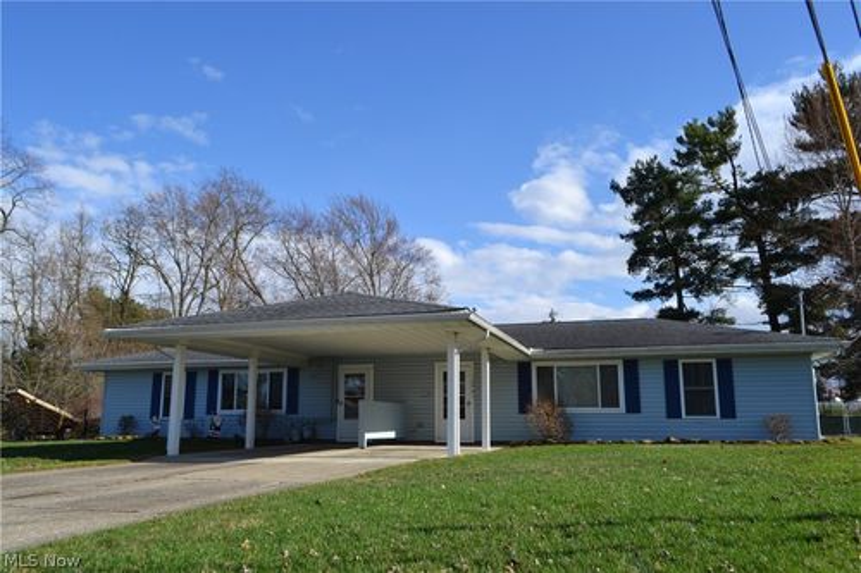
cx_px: 430
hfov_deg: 67.4
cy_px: 286
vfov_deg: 47.9
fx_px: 646
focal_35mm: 27
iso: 100
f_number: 8
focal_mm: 18
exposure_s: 1/250
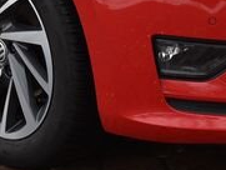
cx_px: 16
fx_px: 2313
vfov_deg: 4.1
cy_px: -188
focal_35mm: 354
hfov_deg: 5.6
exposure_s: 1/320
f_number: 9
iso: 500
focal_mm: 65
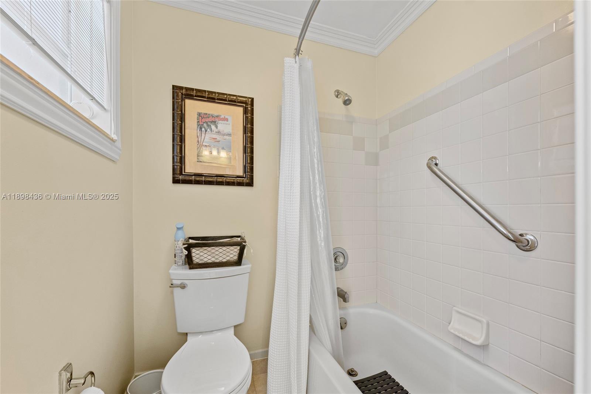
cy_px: 197
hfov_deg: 104.3
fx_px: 230
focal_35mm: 14
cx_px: 296
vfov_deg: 81.2
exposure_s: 1/10
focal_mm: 14
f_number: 8
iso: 500
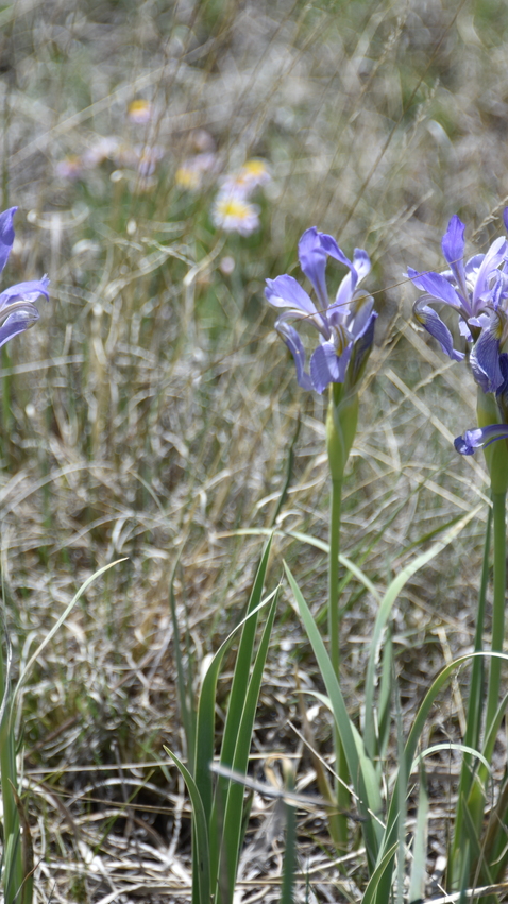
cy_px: 453
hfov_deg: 2.6
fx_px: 11339
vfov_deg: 4.6
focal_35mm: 473
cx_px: 215
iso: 125
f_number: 5.6
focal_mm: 300
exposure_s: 1/640
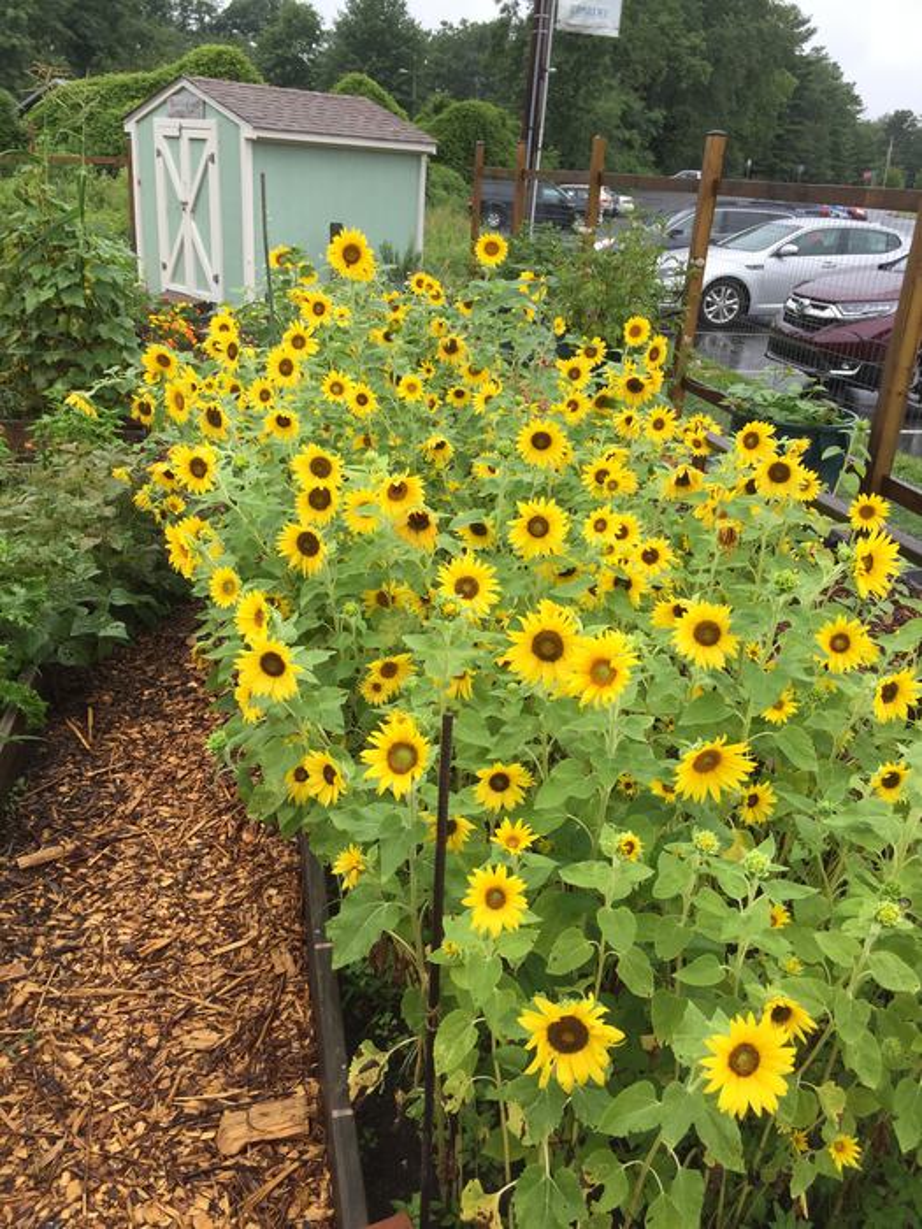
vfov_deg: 61.7
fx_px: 1030
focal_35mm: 29
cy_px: 614
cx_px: 461
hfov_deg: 48.2
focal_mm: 4.15
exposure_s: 1/200
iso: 32
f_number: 2.2
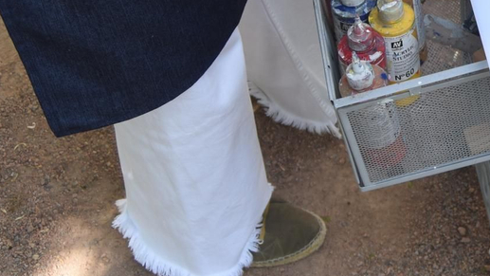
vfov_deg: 12.4
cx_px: 548
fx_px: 1222
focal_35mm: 94
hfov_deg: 21.4
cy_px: -96
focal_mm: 29
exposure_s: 1/125
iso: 180
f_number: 5.6
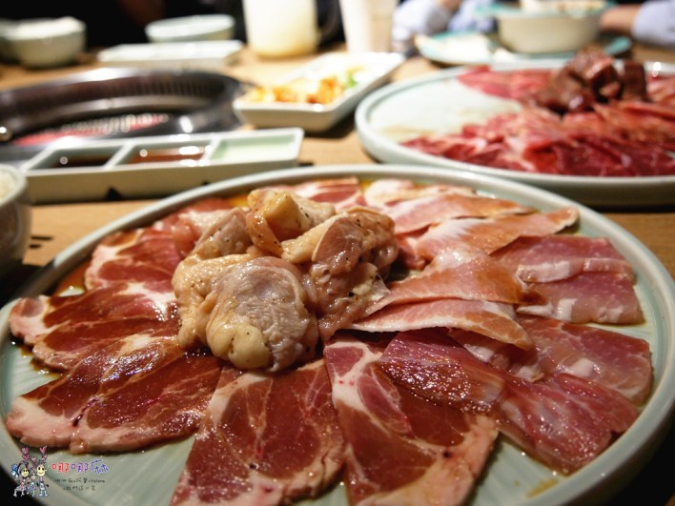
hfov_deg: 60.0
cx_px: 338
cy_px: 253
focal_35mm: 30
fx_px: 585
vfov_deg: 46.8
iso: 1600
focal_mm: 15
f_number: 3.6
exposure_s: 1/30
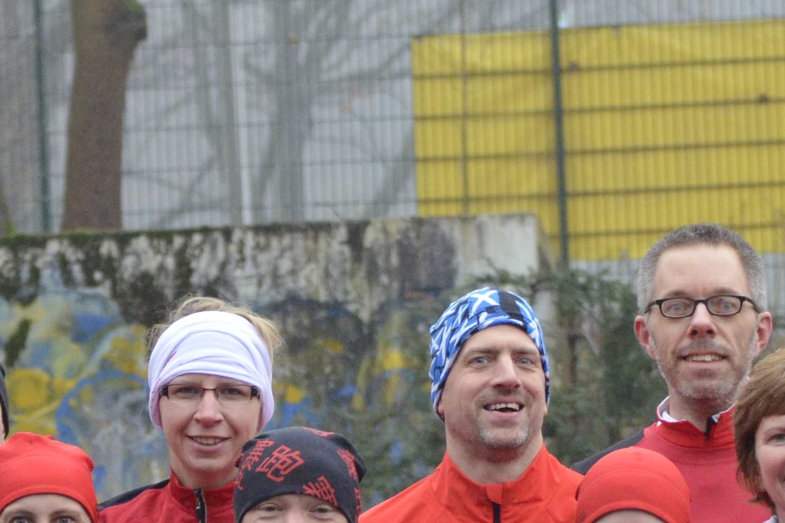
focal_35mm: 359
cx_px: 361
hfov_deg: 5.7
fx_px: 7828
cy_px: 653
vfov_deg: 3.8
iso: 1600
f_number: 4
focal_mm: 70
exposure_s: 1/500
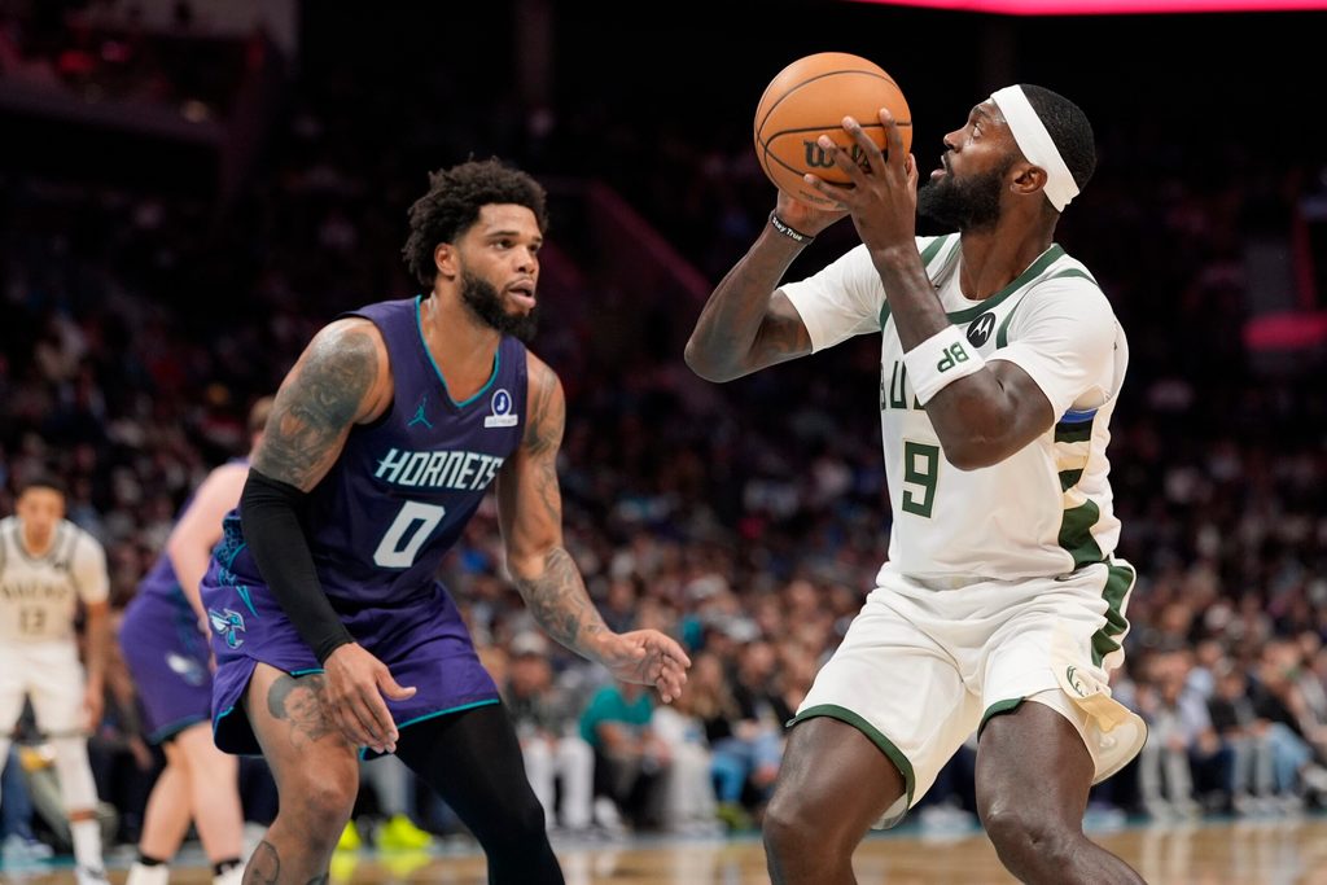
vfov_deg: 18.2
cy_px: 442
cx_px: 664
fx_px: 2765
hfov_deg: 27.0
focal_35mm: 75
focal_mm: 75
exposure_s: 1/2000
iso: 2000
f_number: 2
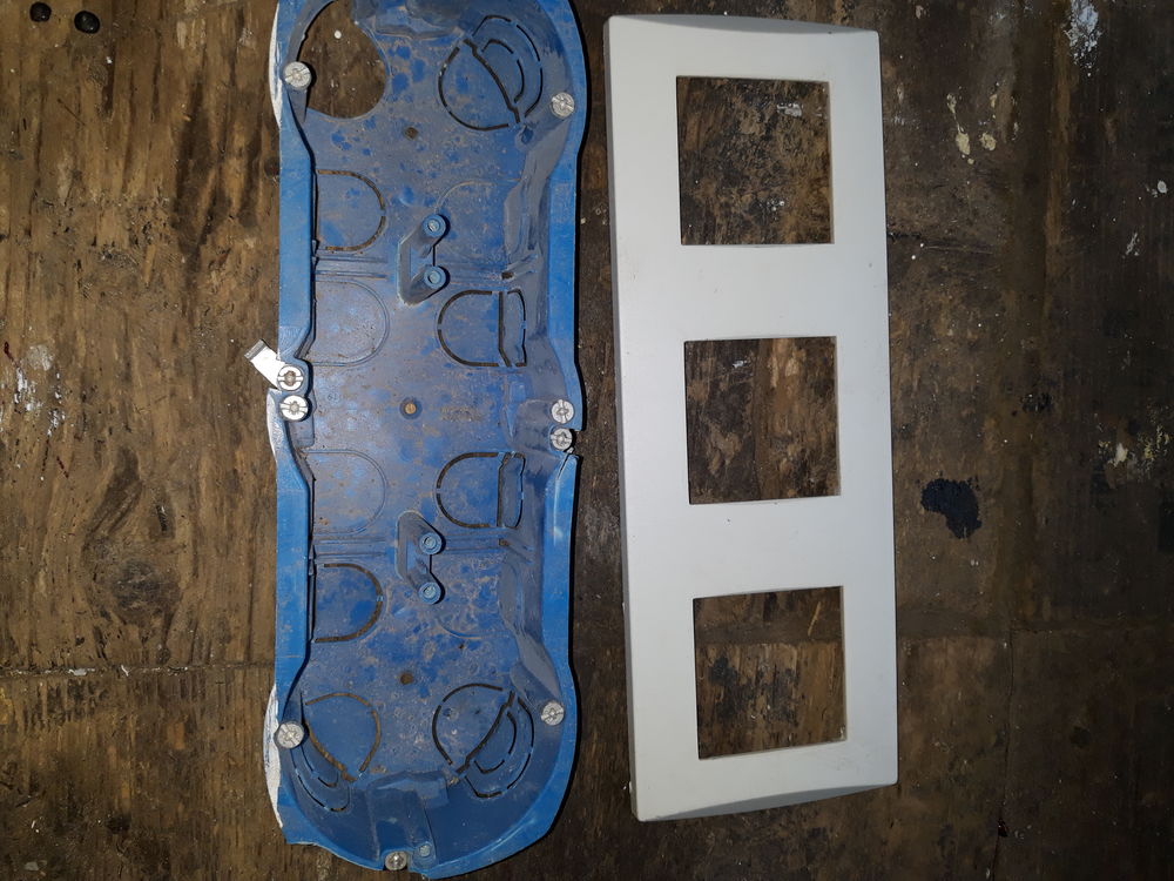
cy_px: 440
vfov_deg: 51.4
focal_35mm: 27
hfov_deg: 65.3
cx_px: 587
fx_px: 916
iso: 40
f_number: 1.7
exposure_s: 1/163
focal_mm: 3.71
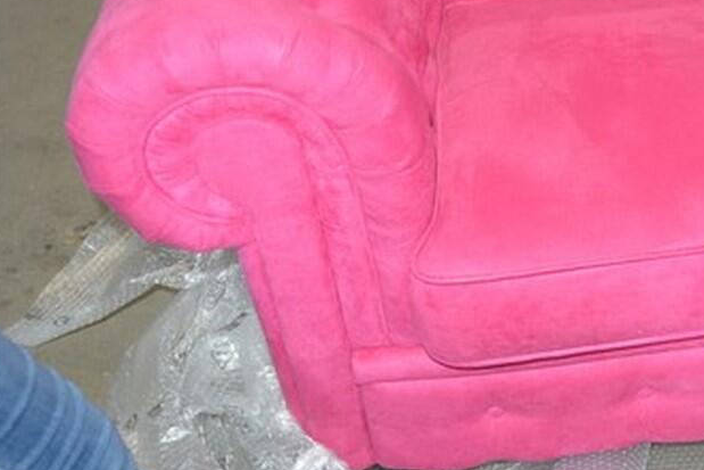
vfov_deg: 21.1
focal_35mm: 63
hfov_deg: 28.4
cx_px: 809
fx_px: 1232
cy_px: 43
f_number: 2.8
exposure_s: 1/60
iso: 400
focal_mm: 26
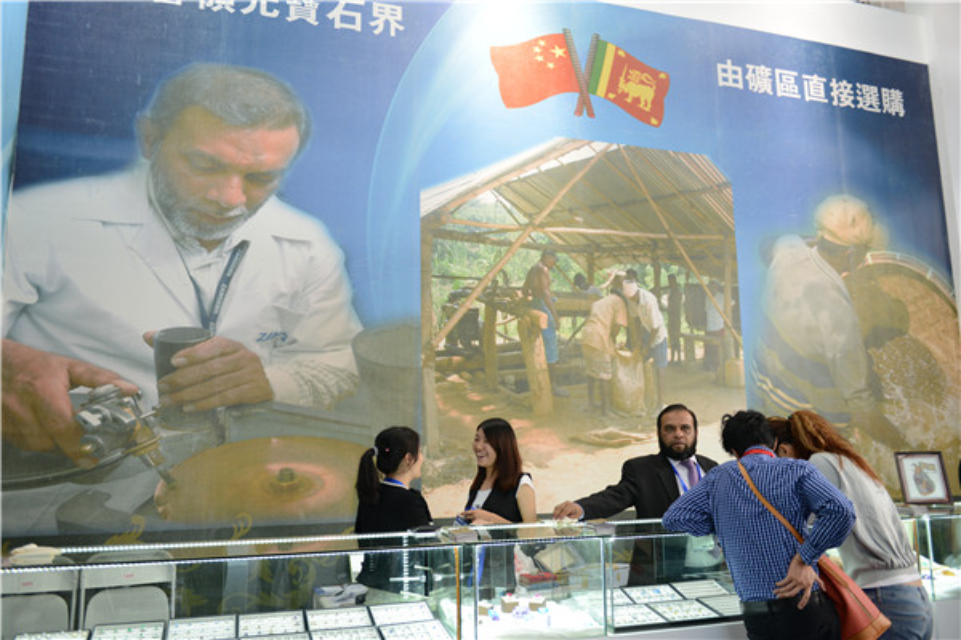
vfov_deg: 45.0
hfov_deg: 63.7
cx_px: 480
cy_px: 320
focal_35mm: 29
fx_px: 774
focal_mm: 29
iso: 800
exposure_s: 1/125
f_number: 2.8
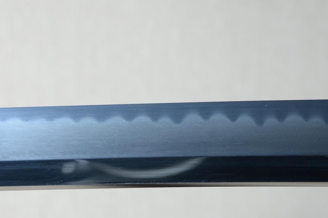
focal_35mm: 175
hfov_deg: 11.8
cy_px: 121
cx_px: 179
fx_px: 1590
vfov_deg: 7.8
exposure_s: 1/2
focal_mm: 95
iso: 400
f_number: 11
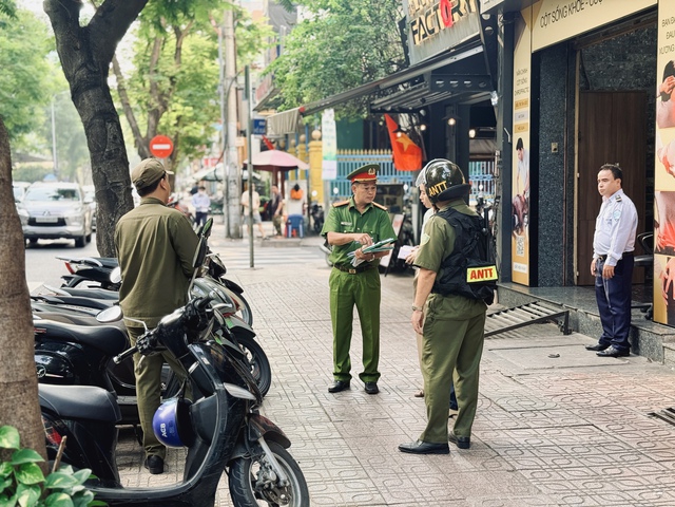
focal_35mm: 48
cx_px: 338
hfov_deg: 39.7
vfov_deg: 30.3
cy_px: 254
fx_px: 936
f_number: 1.78
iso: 64
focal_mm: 6.76
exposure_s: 1/195
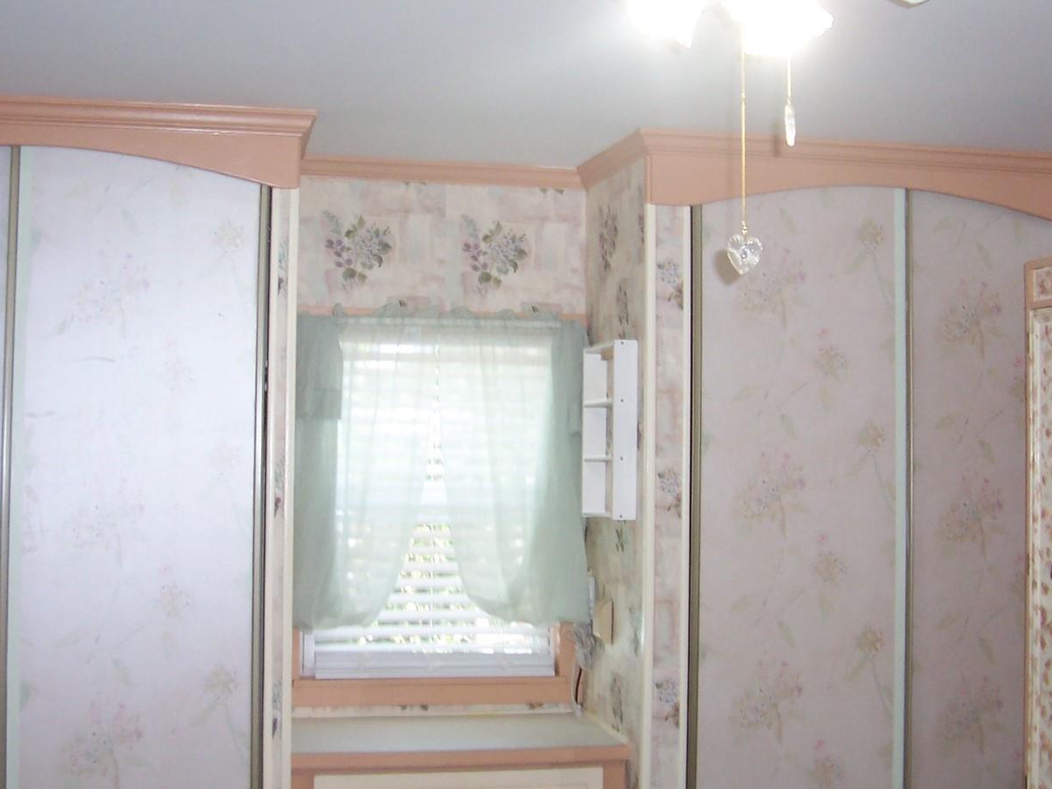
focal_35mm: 49
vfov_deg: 29.7
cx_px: 524
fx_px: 1489
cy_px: 368
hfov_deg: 38.9
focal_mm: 5.6
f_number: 2.8
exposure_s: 1/60
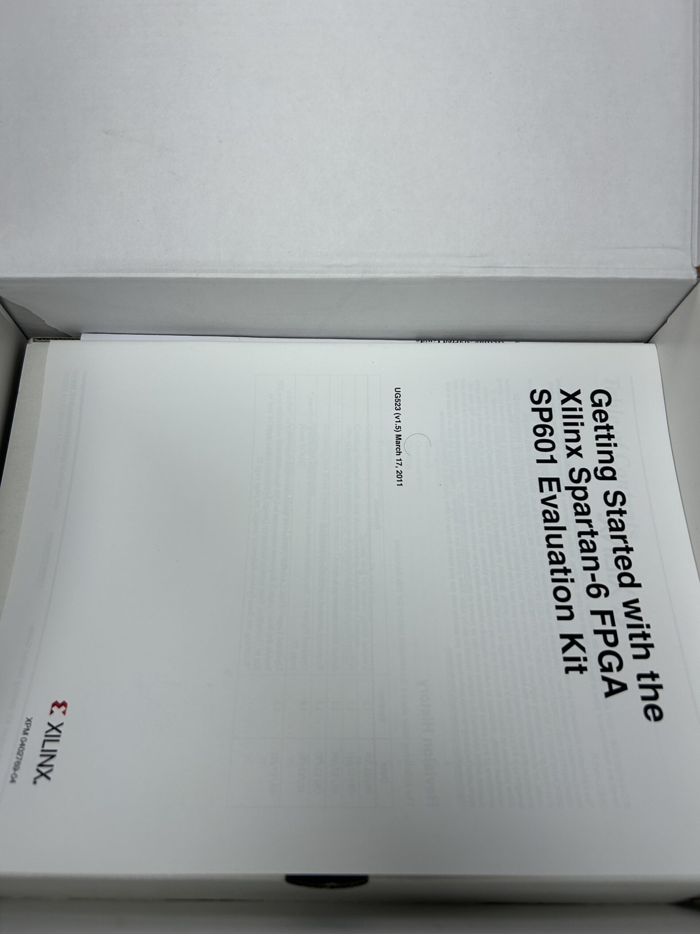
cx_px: 350
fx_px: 701
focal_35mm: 26
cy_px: 467
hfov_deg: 53.1
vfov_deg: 67.3
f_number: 1.5
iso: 40
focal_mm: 5.7
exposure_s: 1/273
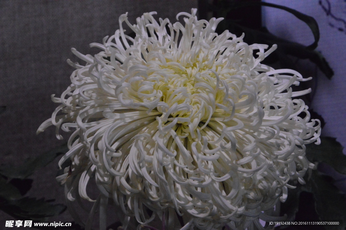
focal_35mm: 292
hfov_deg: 7.0
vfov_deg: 4.7
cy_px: 115
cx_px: 173
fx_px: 2809
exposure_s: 1/160
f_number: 18
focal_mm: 195
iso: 6400
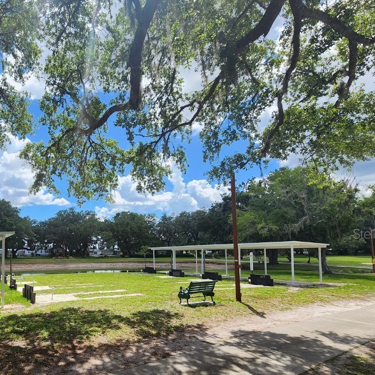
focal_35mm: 20
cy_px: 233
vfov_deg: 73.6
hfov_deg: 69.1
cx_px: 87
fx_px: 245
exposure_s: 1/1732
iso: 50
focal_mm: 2.2
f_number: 2.2
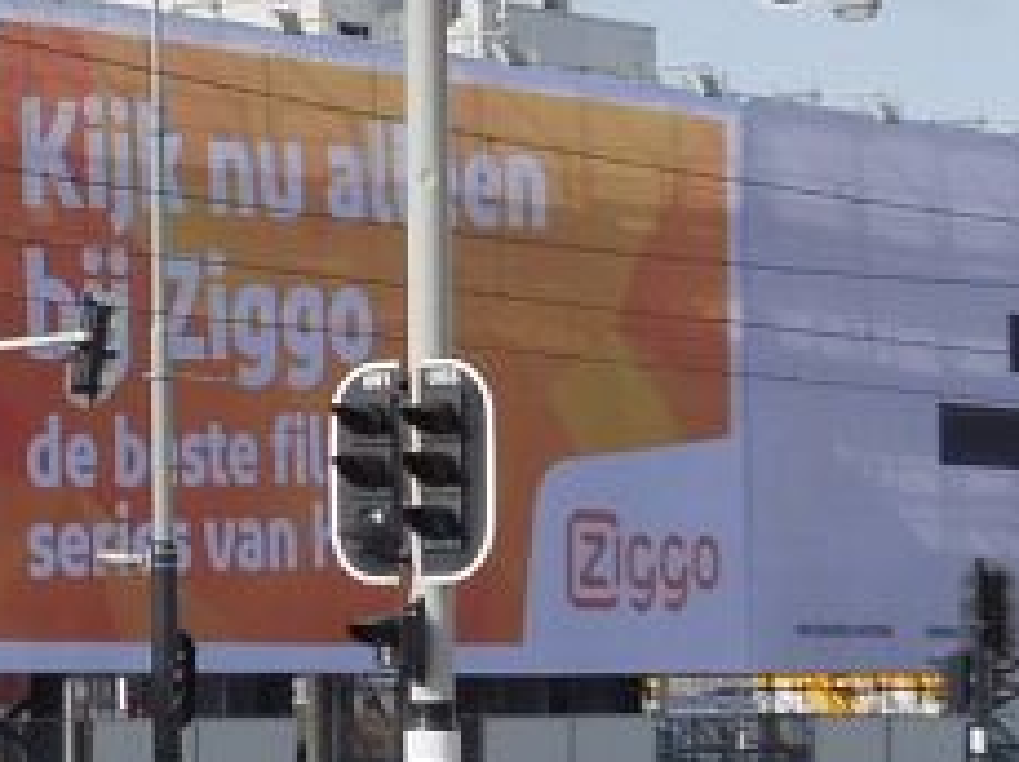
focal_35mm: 174
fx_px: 5117
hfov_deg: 10.7
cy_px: 346
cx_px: -802
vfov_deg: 8.5
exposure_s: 1/640
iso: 100
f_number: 5
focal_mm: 6.9
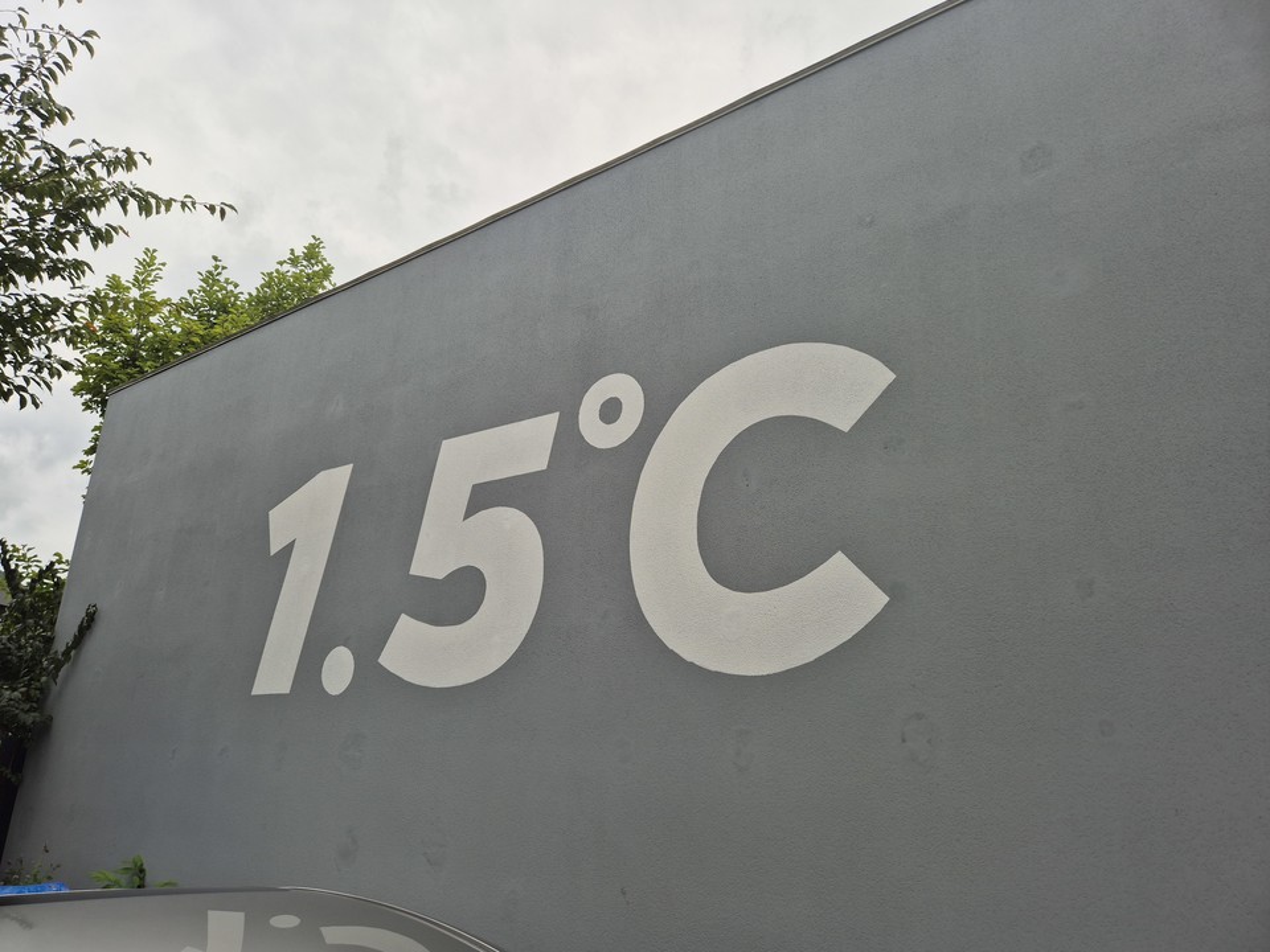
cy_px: 476
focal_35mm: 23
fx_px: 844
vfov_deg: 58.9
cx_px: 635
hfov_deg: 73.9
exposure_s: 1/538
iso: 25
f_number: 1.8
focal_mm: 5.4
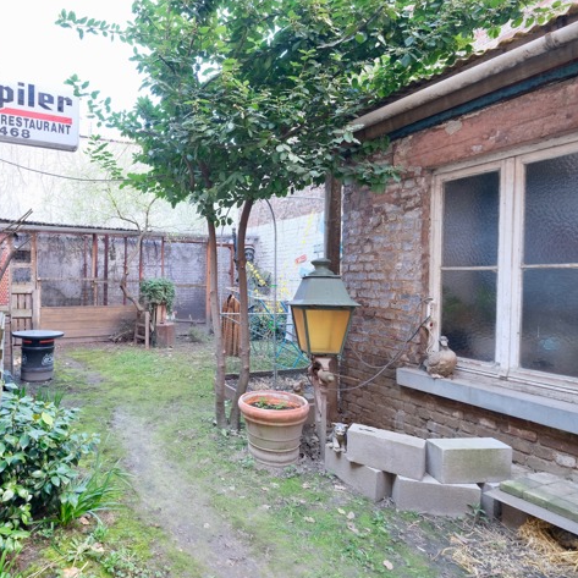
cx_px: 169
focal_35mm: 22
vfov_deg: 69.6
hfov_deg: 66.7
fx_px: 416
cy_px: 292
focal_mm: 11
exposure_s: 1/30
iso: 320
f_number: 4
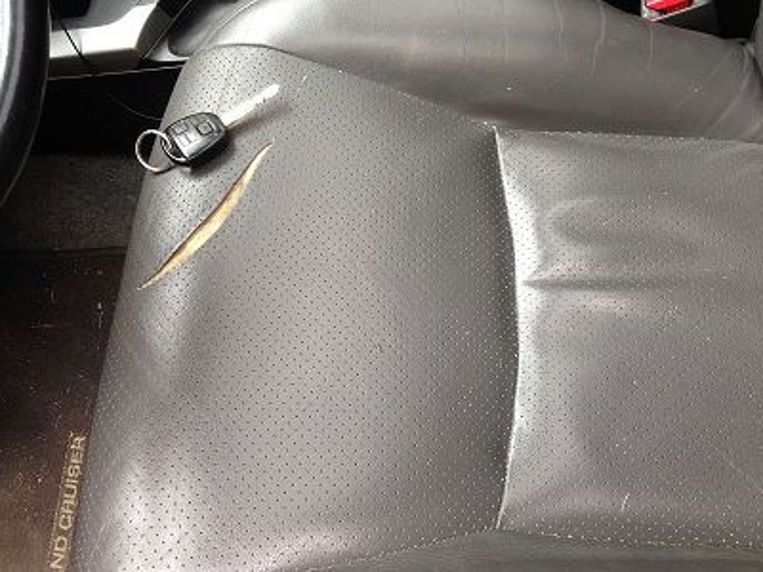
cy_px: 286
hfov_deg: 55.4
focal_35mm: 33
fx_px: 727
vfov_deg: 42.9
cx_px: 382
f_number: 2.4
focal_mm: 4.12
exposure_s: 1/20
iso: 80
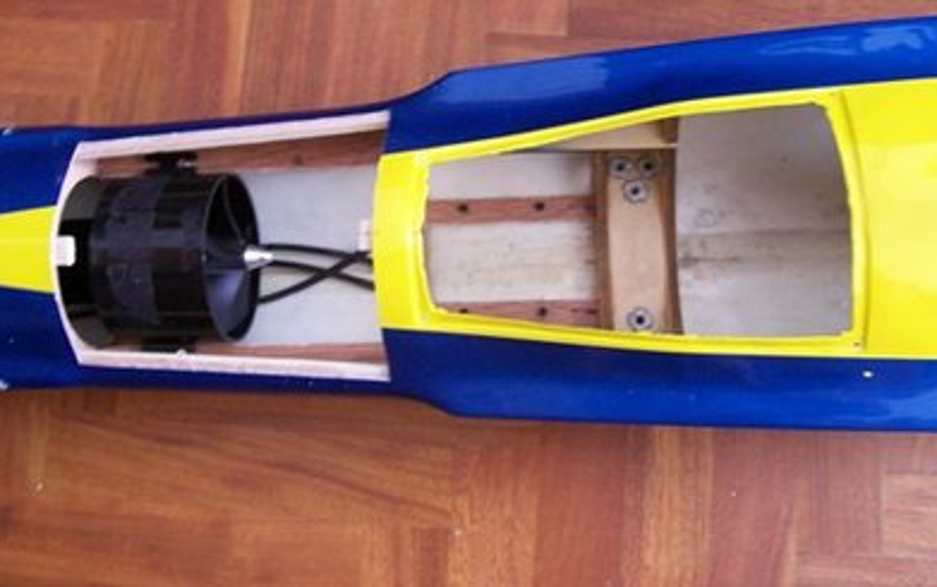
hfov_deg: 50.4
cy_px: 242
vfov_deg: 32.7
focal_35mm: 39
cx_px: 467
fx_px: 997
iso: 160
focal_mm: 6
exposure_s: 1/8
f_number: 2.7
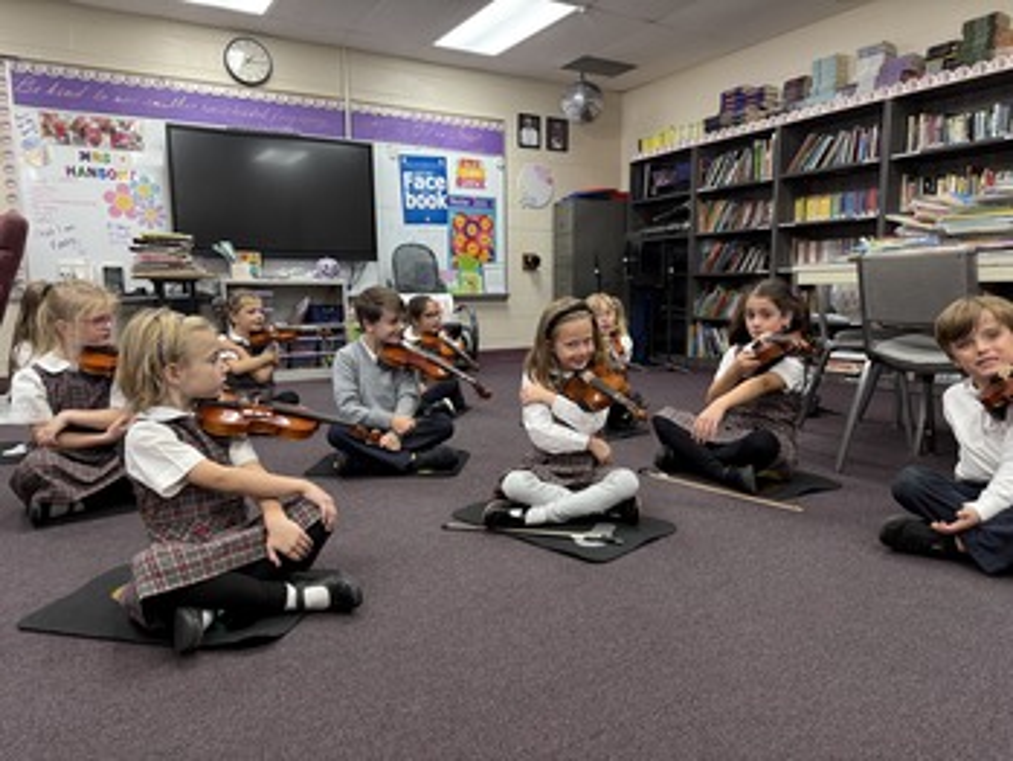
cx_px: 506
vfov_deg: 56.8
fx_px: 703
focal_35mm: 24
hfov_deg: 71.6
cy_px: 380
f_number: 1.78
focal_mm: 6.76
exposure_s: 1/60
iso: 200
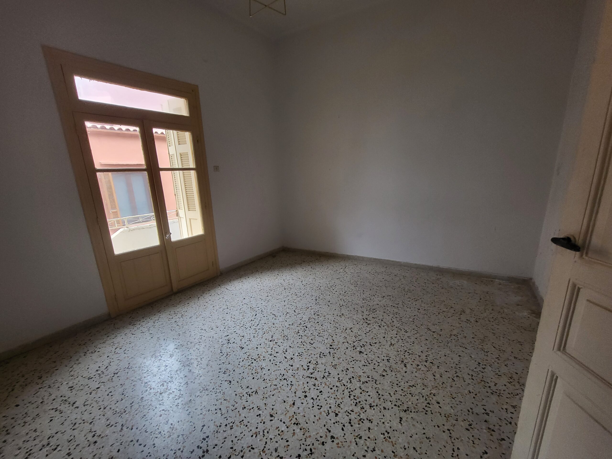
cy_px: 230
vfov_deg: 89.9
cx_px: 306
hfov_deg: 106.2
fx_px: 230
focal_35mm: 13
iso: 250
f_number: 2.2
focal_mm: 1.74
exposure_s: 1/50
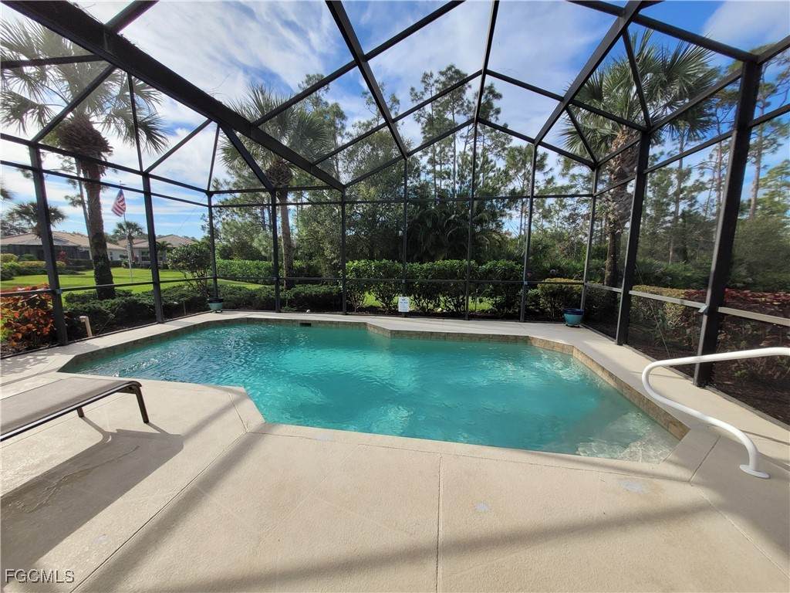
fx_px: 297
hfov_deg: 106.2
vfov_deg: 89.9
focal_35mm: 13
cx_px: 395
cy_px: 296
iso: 40
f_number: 2.2
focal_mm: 1.74
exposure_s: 1/726
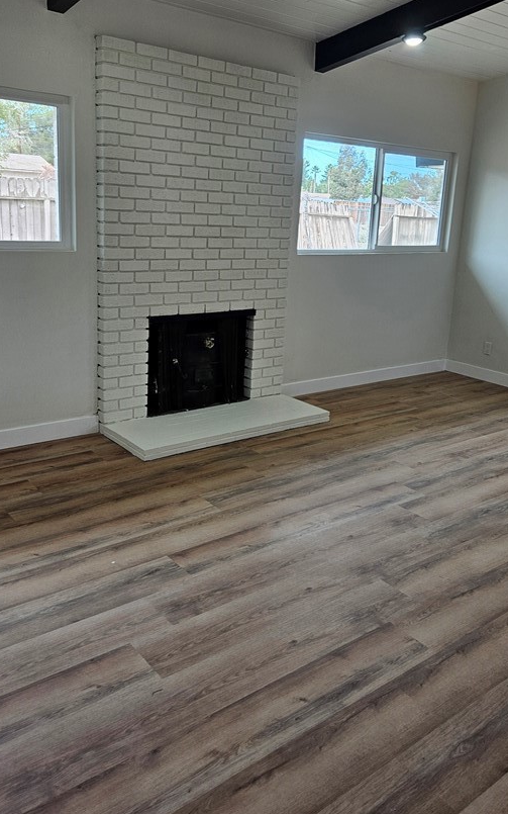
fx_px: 687
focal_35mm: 31
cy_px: 369
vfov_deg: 61.1
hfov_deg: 40.4
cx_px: 311
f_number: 1.8
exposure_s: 1/120
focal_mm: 5.4
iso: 50
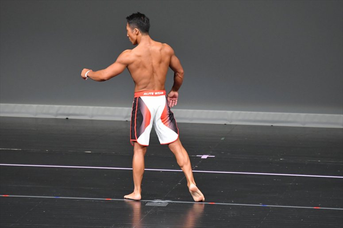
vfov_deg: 3.7
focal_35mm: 375
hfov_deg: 5.5
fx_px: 3571
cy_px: 114
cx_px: 172
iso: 5000
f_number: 5.6
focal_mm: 250
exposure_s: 1/400
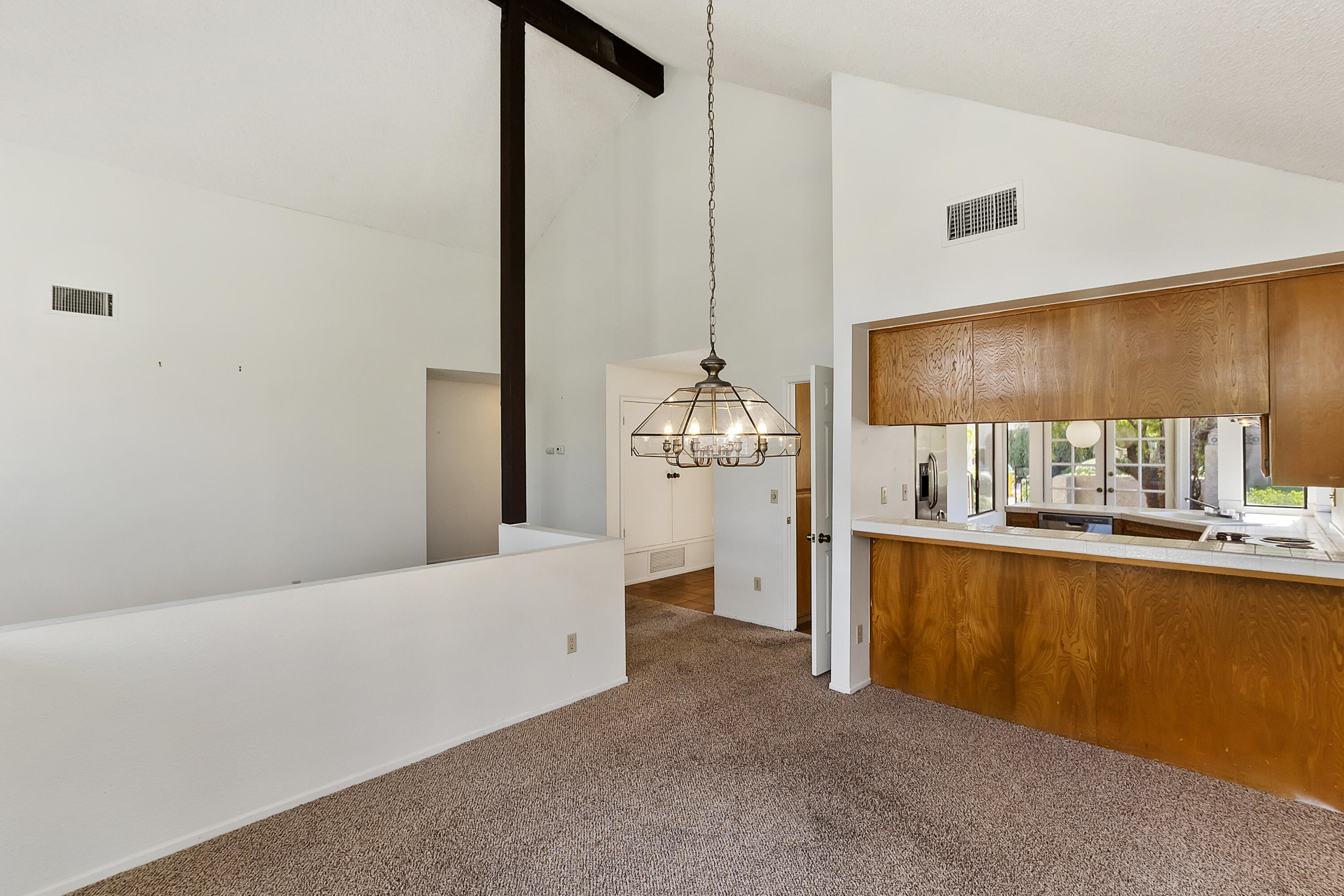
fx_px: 560
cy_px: 448
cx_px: 672
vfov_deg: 77.3
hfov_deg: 100.4
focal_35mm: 15
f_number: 8
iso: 400
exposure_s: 1/30
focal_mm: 10
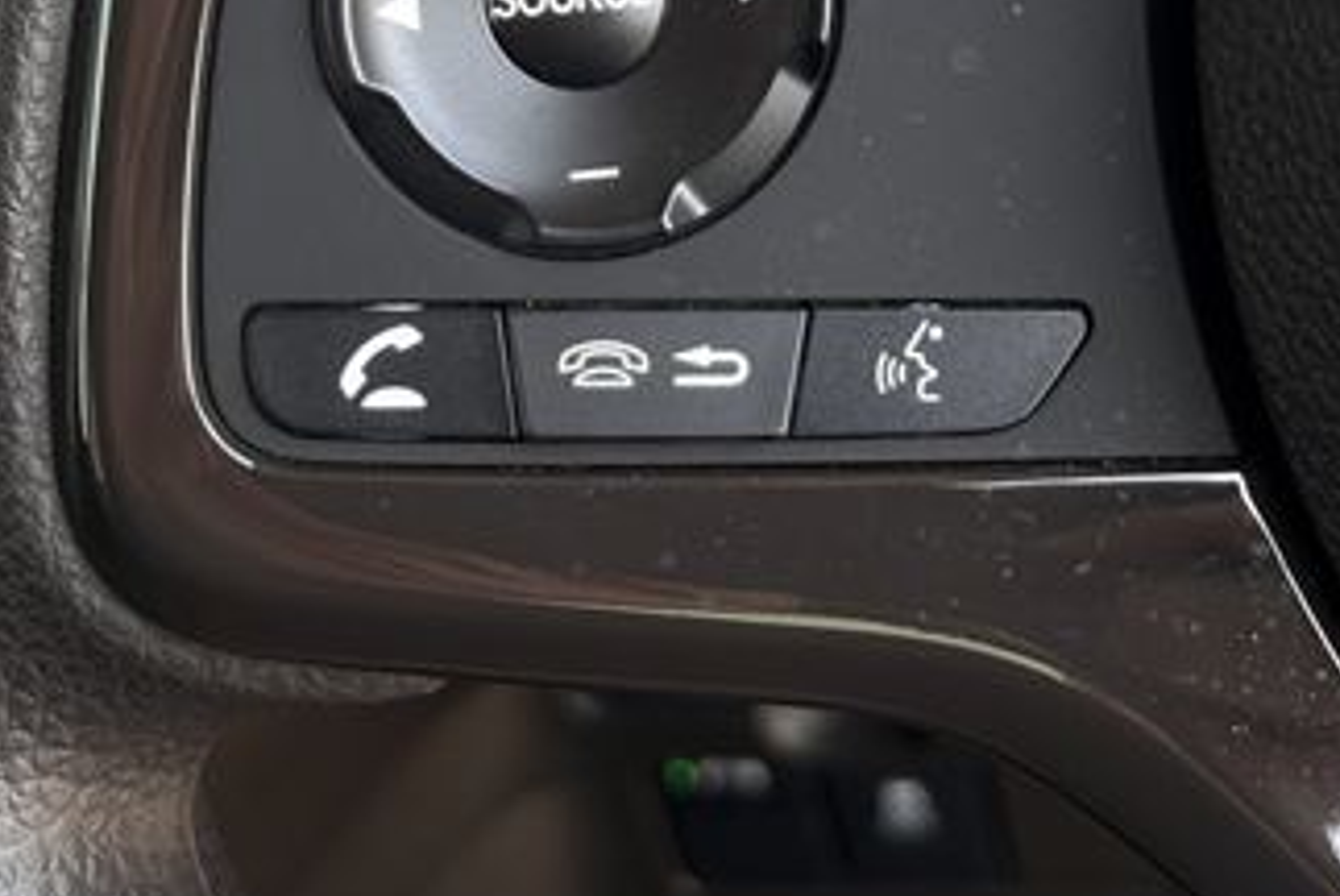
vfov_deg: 12.6
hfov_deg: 19.1
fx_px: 3986
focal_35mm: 107
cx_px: 726
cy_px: -37
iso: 40
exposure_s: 1/172
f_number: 1.6
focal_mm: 5.96
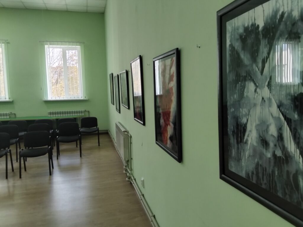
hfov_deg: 67.3
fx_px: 228
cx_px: 152
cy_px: 114
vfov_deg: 53.1
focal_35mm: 26
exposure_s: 1/100
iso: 79
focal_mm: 2.78
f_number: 2
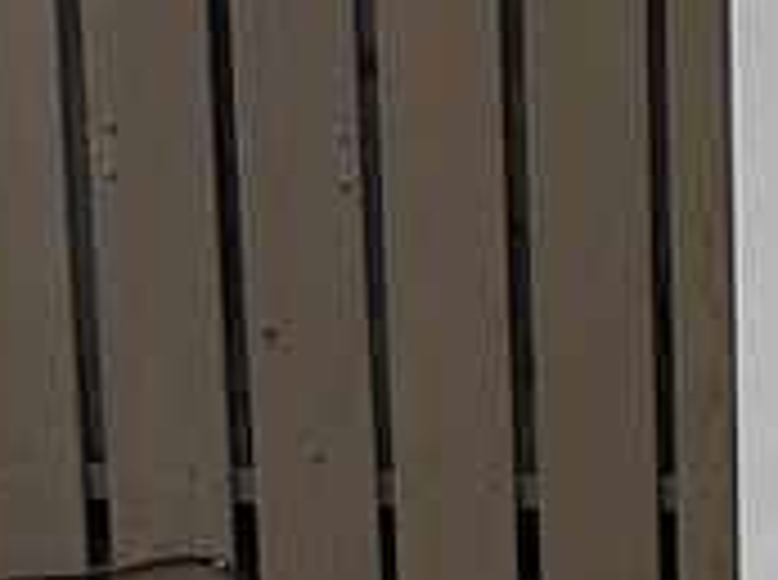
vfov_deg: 7.9
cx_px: 1304
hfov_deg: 10.6
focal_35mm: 178
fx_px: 3992
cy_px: 1252
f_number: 1.78
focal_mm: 6.76
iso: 80
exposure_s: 1/1018
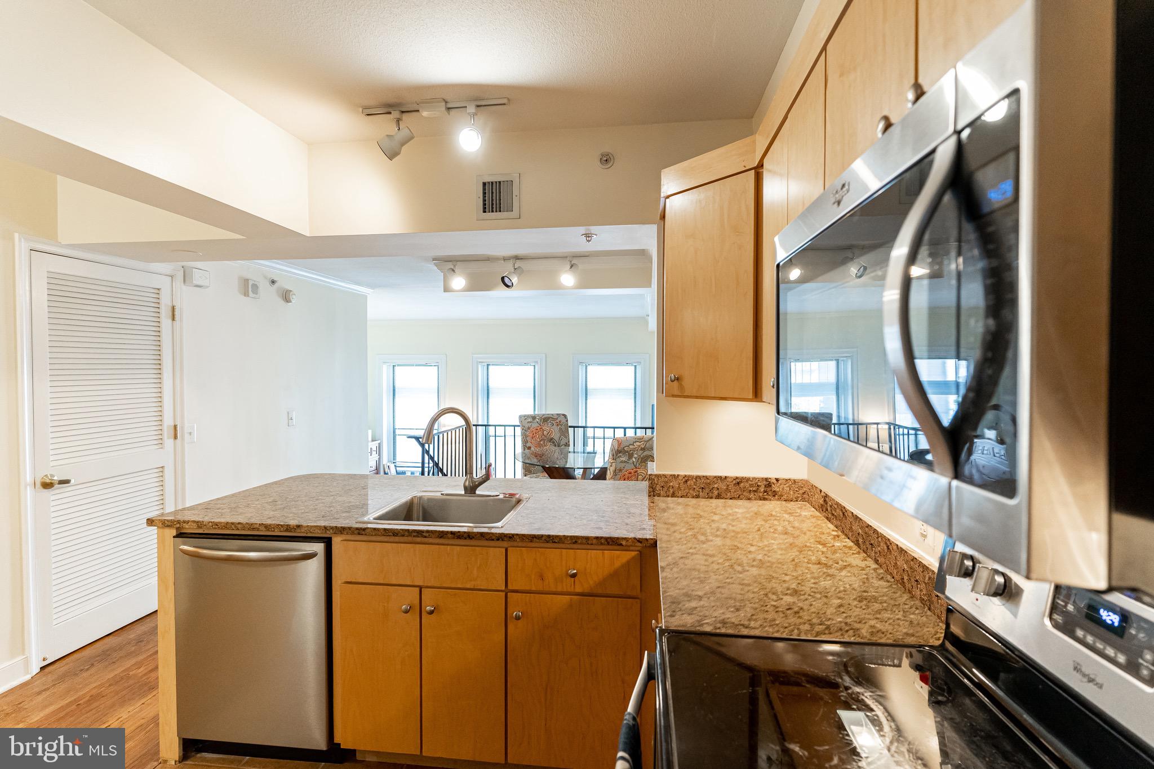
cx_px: 577
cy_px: 384
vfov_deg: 70.4
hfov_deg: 93.3
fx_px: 545
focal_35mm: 17
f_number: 4
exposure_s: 1/60
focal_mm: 17
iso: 1250
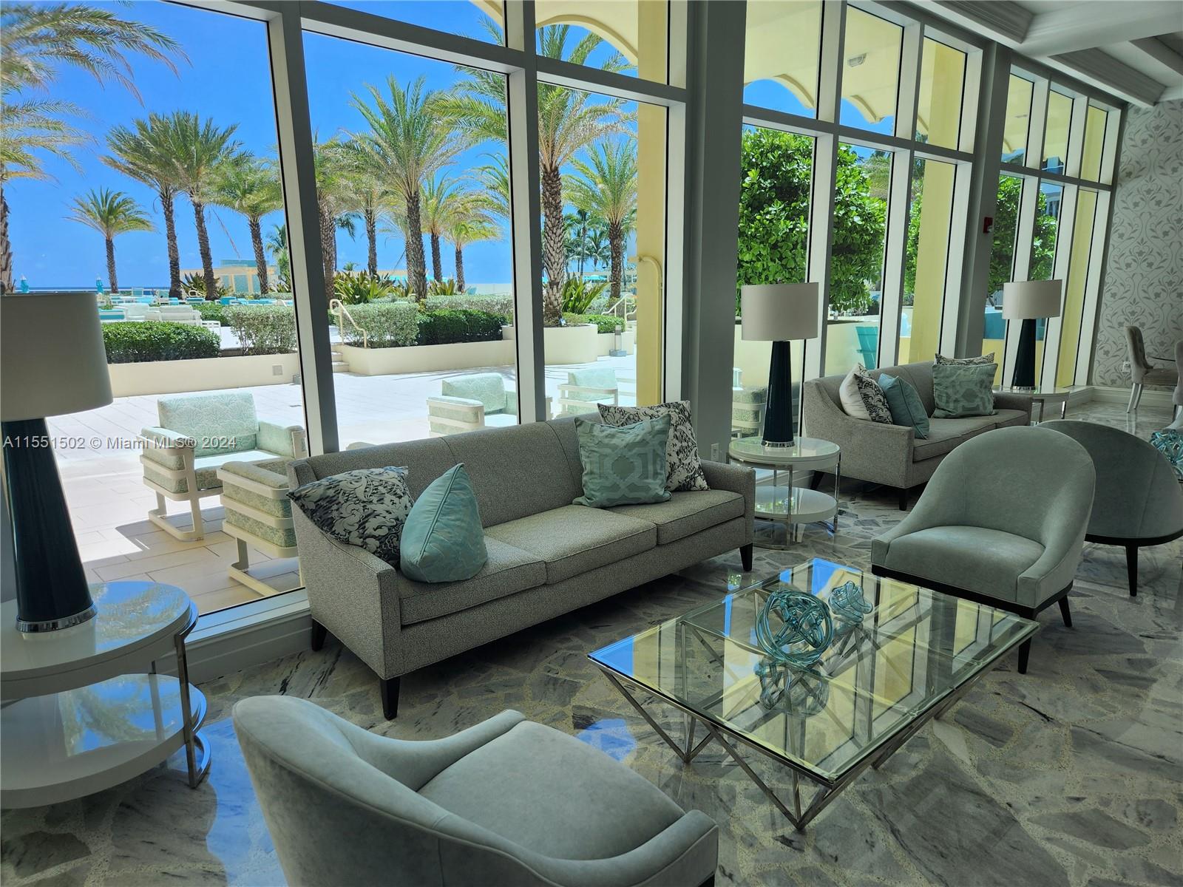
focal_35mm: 23
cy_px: 444
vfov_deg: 58.9
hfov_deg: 73.9
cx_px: 592
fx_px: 786
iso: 20
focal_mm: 5.4
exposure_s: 1/265
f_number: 1.8
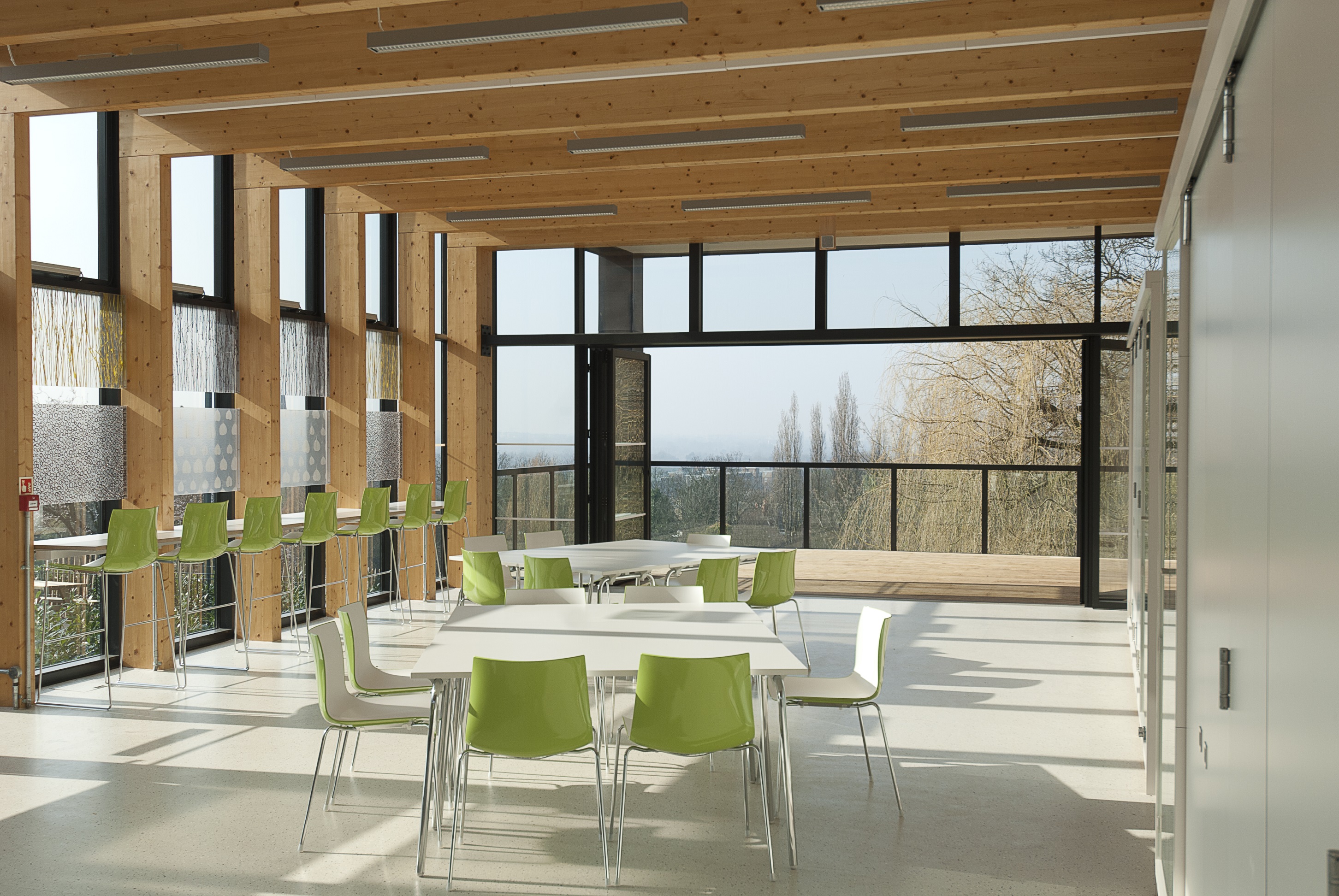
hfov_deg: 53.1
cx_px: 670
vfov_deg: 37.0
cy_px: 448
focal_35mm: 36
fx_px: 1341
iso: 100
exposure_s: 1/180
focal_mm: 24
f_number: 8
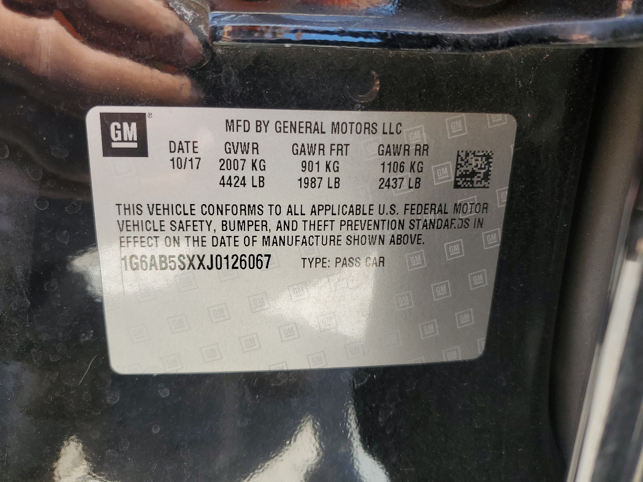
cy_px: 241
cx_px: 322
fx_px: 483
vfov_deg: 53.1
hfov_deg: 67.3
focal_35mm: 26
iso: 50
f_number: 1.5
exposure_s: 1/204
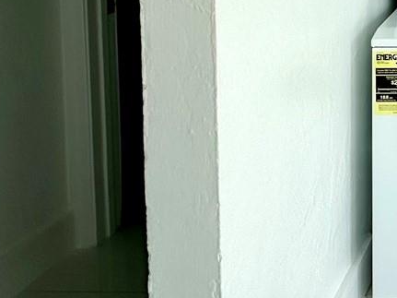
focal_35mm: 52
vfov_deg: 24.8
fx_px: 596
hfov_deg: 27.9
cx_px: 560
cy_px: -77
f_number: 2.2
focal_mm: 2.22
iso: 40
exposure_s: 1/504
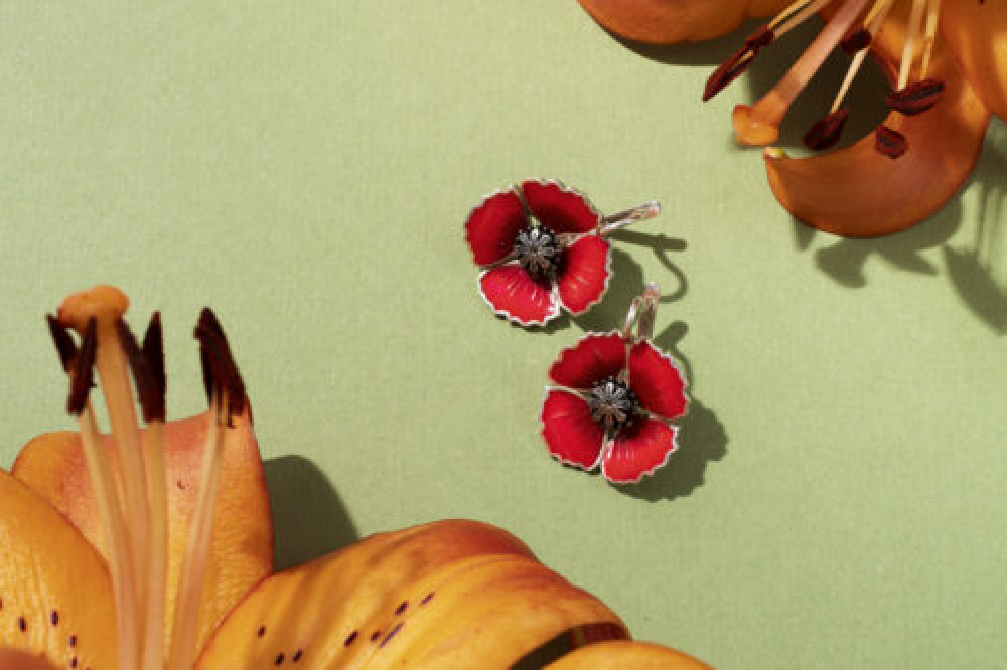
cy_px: 335
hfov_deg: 37.5
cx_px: 504
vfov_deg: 25.5
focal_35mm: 53
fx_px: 1482
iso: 100
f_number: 11
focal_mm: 35
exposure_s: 1/100
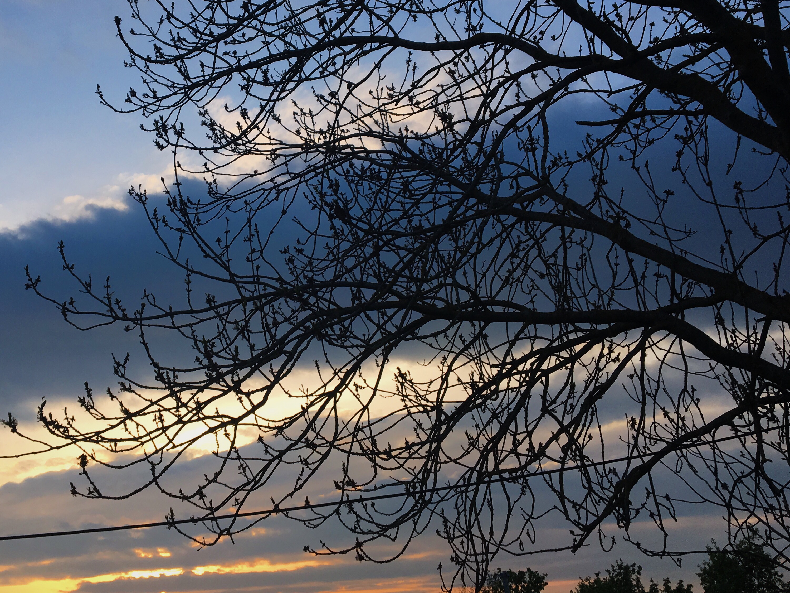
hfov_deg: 47.1
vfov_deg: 36.6
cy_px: 228
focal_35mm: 39
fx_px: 890
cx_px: 265
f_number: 2.2
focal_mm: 4.15
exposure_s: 1/625
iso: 25
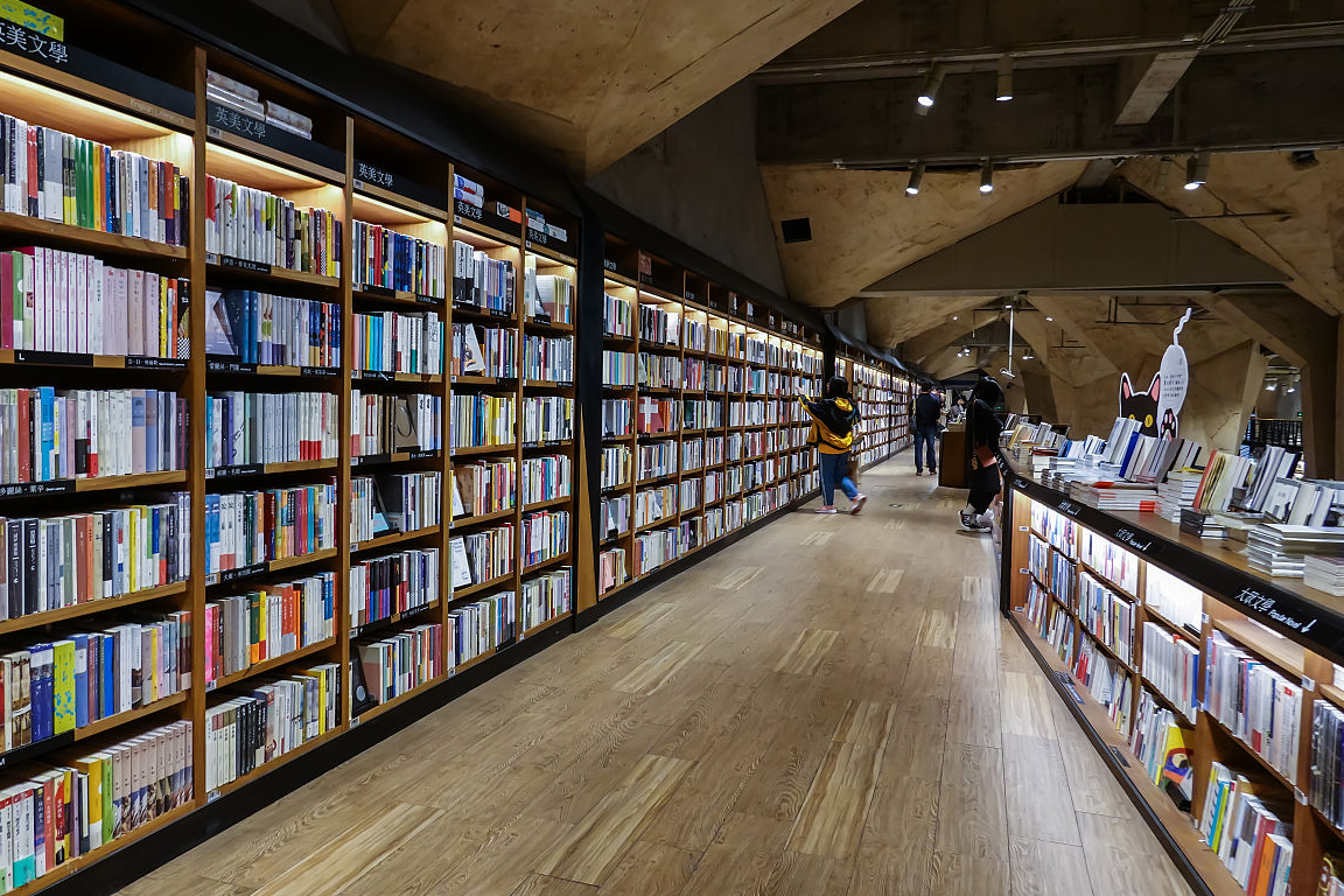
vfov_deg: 51.3
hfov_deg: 71.5
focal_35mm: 25
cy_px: 434
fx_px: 933
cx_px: 646
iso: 800
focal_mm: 9
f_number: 4.5
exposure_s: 1/30
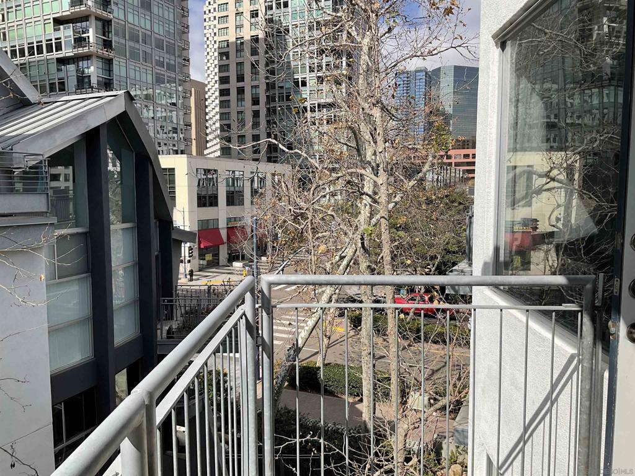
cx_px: 318
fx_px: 532
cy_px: 238
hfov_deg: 61.7
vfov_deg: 48.2
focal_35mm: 29
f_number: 1.8
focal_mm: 3
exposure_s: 1/2320
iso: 16
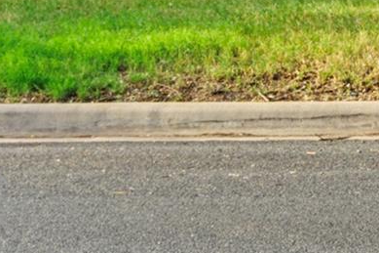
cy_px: -293
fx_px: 2080
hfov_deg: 9.6
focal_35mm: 198
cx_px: 786
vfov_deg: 6.7
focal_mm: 25
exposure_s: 1/20
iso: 160
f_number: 8
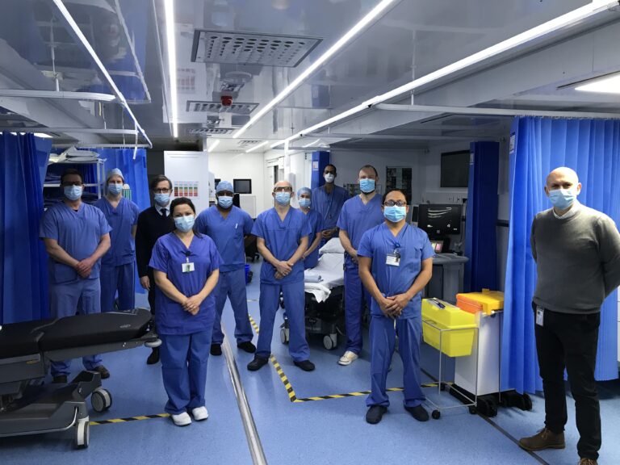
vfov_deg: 49.7
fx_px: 502
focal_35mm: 28
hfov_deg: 63.4
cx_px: 310
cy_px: 232
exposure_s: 1/20
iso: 32
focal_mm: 3.99
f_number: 1.8
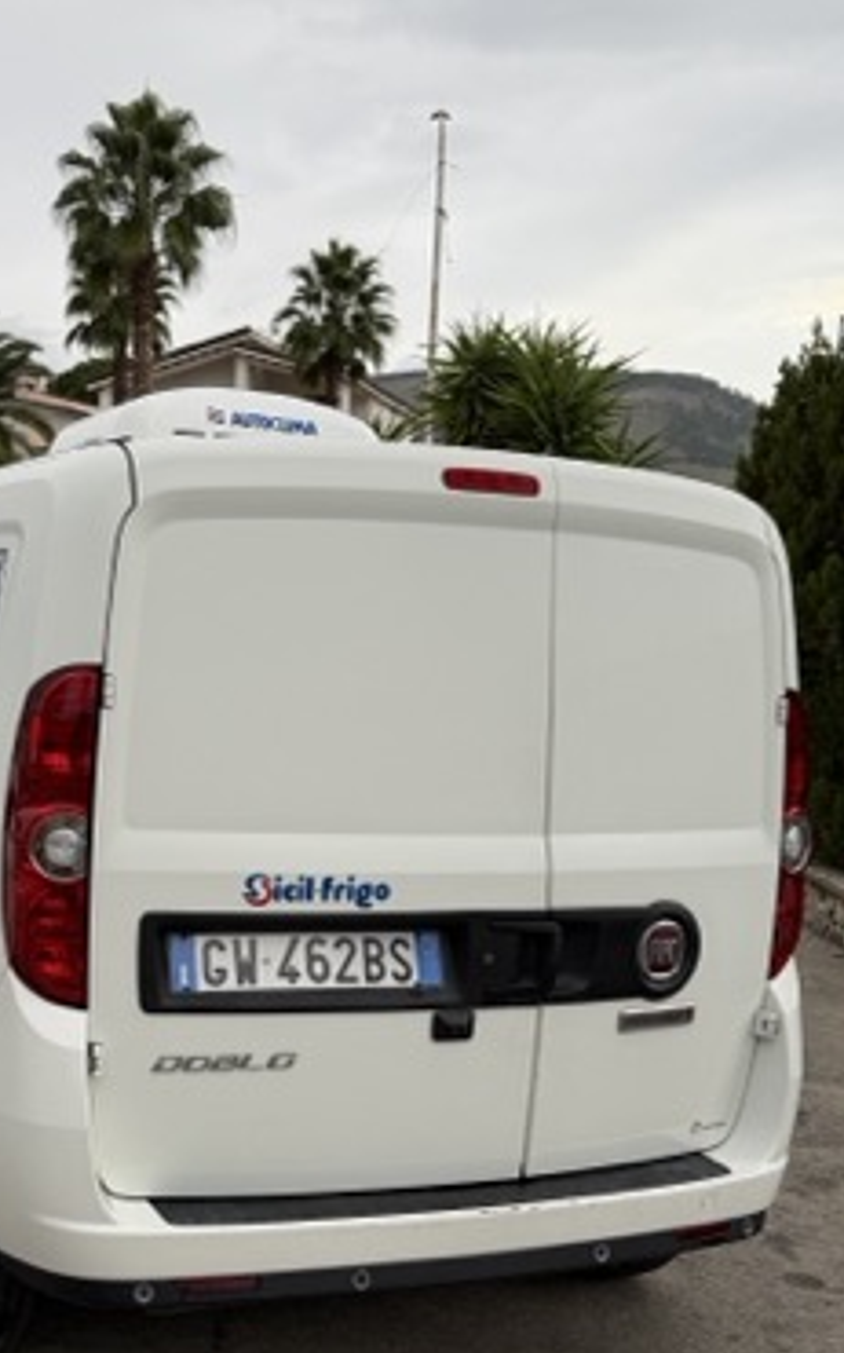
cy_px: 863
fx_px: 1621
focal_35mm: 44
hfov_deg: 28.7
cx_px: 205
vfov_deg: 44.8
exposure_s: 1/121
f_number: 1.78
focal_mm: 6.76
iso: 50
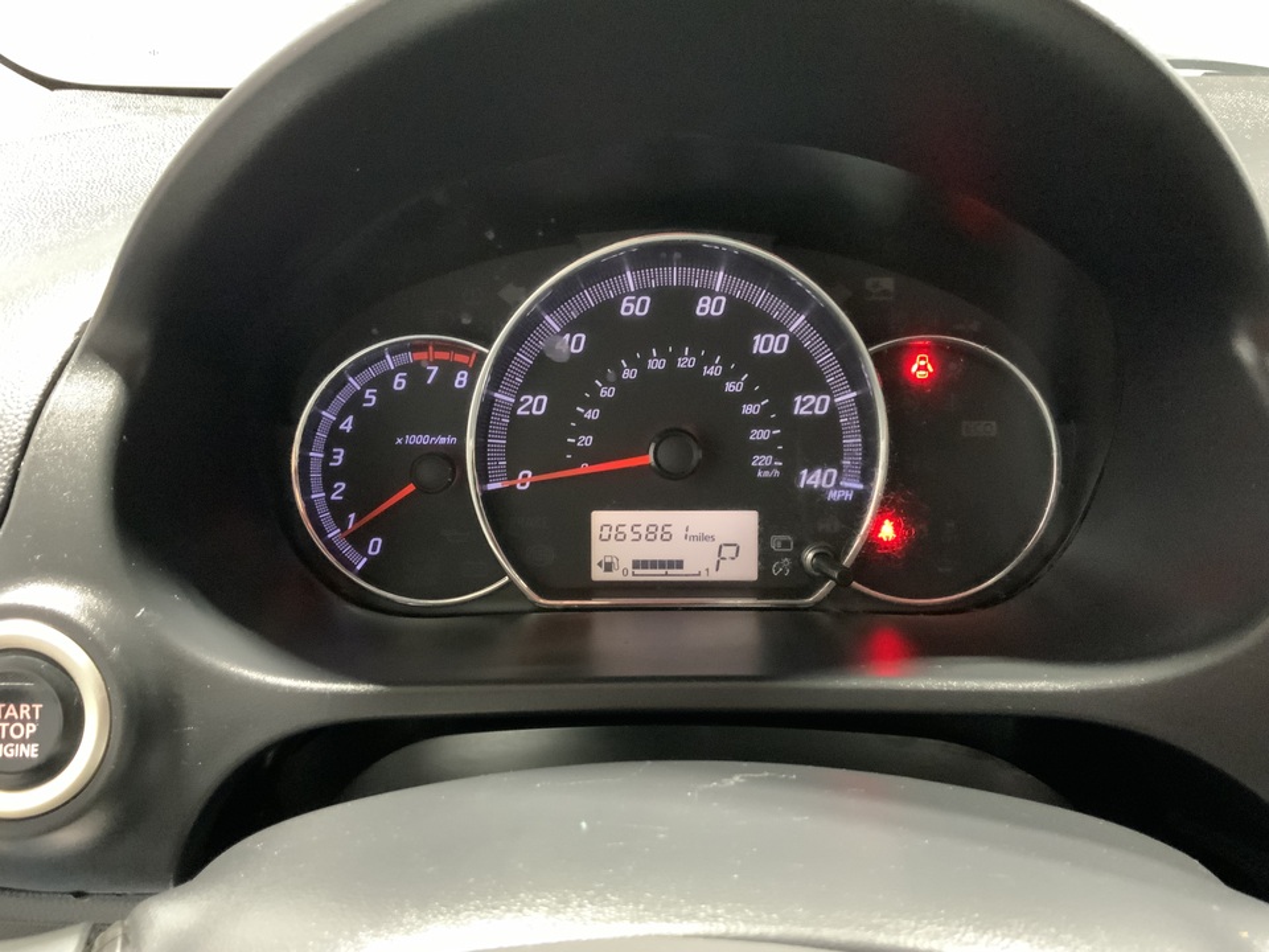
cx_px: 634
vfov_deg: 48.2
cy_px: 476
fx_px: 1063
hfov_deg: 61.7
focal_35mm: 29
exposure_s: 1/24
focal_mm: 3
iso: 500
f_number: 1.8
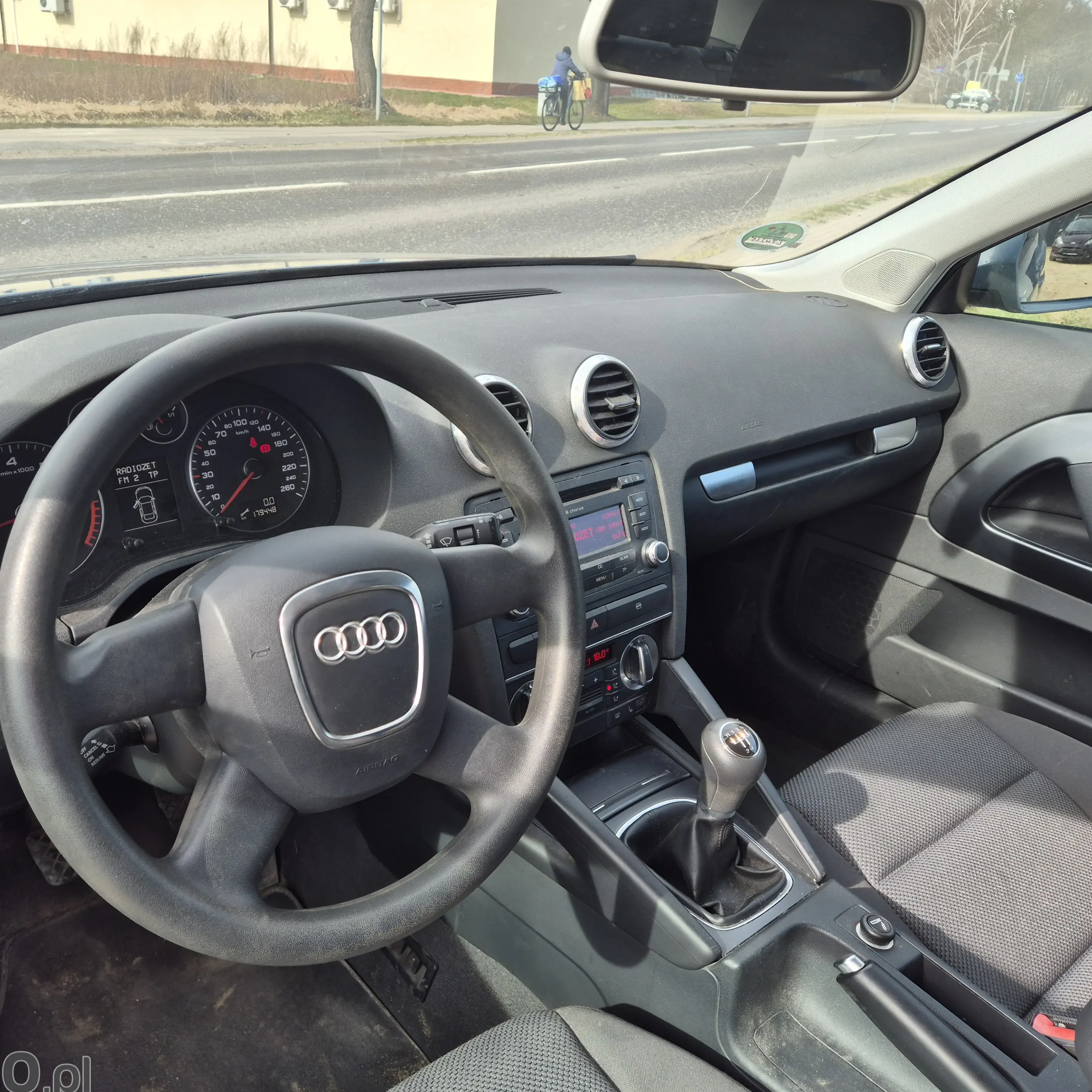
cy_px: 548
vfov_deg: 57.3
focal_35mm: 28
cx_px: 457
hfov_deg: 57.0
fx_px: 999
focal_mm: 5.4
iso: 25
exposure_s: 1/386
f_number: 1.8
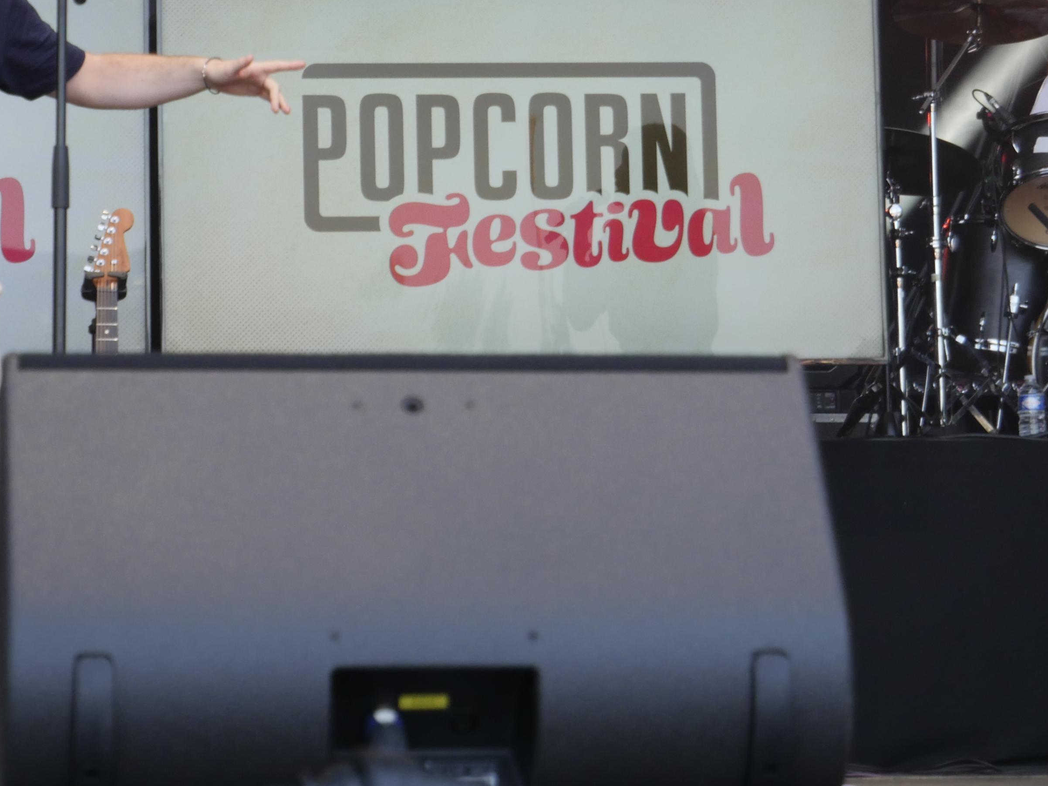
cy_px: 47
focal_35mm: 134
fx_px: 4057
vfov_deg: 11.0
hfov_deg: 14.7
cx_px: 453
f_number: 5.2
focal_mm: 35
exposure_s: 1/160
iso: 400
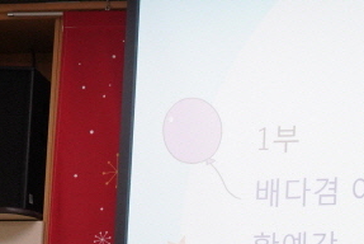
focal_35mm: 142
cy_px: 417
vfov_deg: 9.3
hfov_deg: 12.9
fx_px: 1437
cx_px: 677
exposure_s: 1/160
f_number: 7.1
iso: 2500
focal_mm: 34
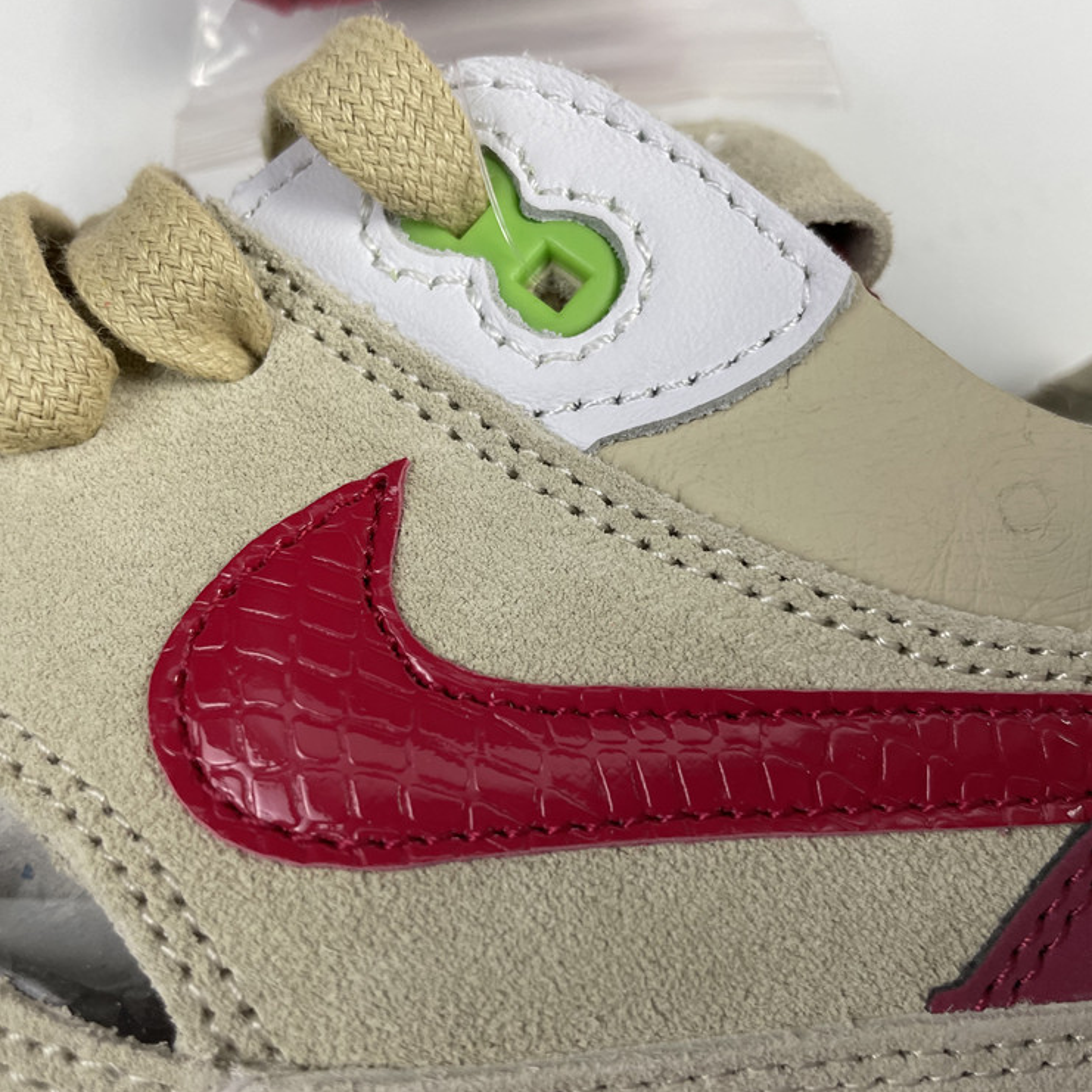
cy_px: 542
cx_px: 548
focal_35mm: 31
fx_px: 1106
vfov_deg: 52.5
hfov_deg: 52.5
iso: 100
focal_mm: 4.2
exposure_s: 1/121
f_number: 1.6
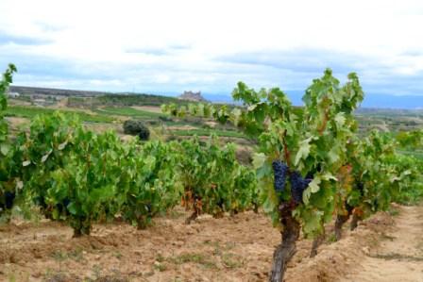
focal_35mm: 46
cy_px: 141
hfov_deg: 42.3
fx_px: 547
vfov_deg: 29.0
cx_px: 212
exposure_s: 1/400
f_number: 11
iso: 400
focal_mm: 31
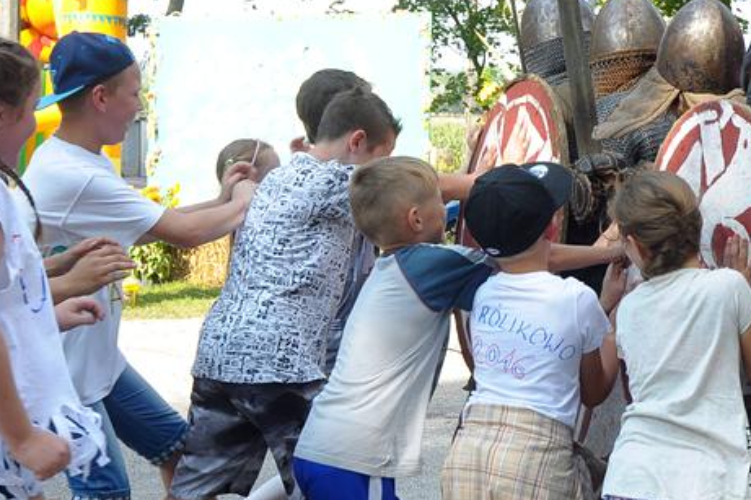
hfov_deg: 21.5
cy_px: 312
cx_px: 578
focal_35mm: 94
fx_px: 1960
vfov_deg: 14.5
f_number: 9
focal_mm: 34
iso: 640
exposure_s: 1/320
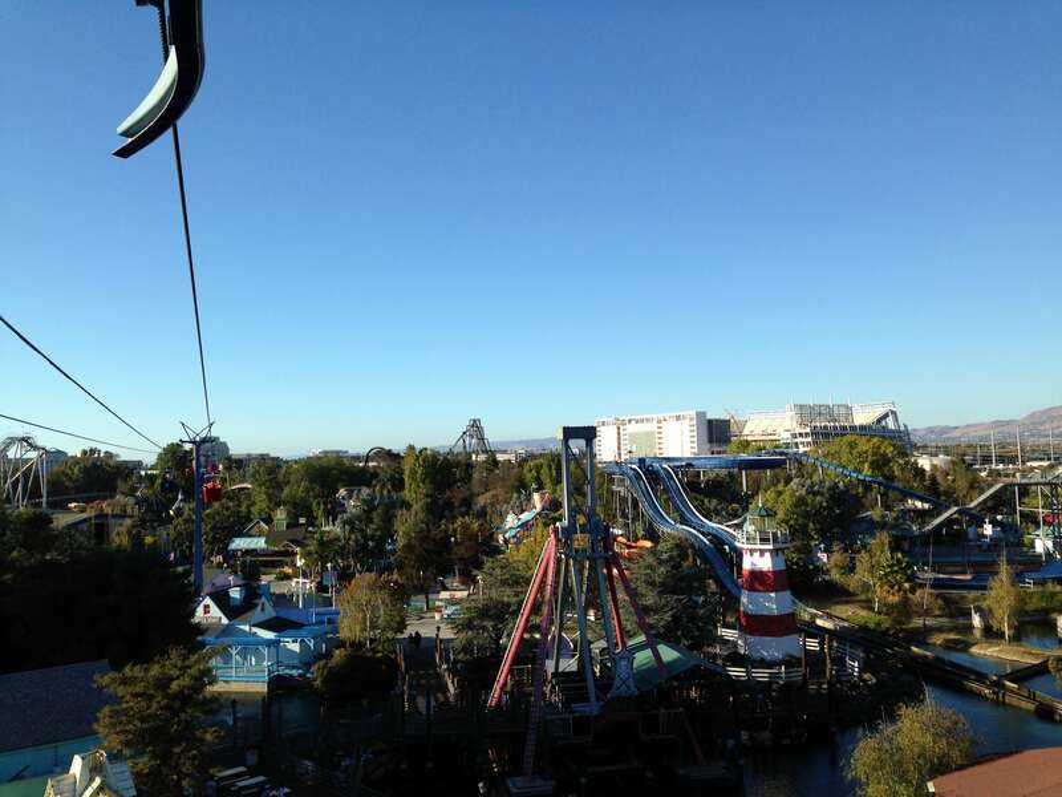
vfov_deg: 42.9
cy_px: 398
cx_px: 531
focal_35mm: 33
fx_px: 1012
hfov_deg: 55.4
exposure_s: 1/1063
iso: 50
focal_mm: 4.13
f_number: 2.4
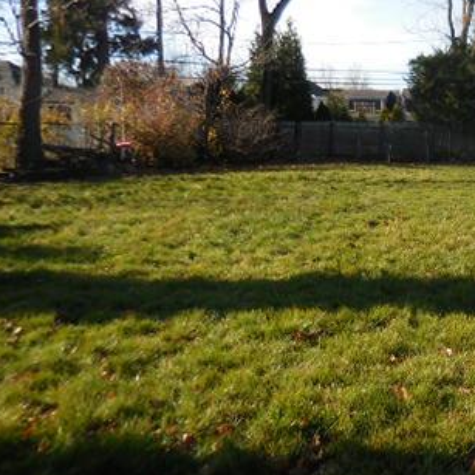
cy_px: 195
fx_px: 714
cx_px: 463
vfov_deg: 36.7
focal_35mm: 46
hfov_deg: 33.9
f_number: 3.3
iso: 125
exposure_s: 1/640
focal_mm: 4.5
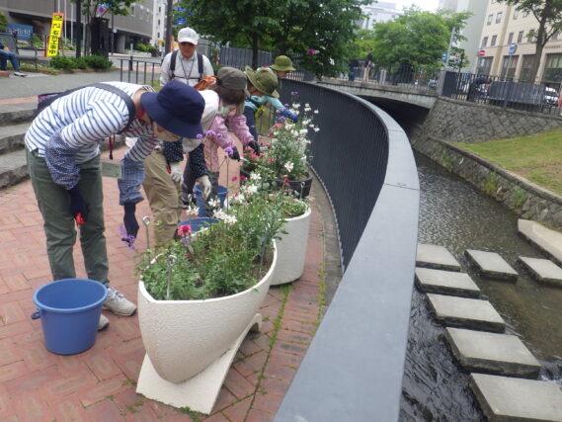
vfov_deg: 49.8
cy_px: 211
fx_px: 455
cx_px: 281
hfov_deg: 63.4
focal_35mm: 28
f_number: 4.2
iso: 125
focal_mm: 5
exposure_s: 1/250
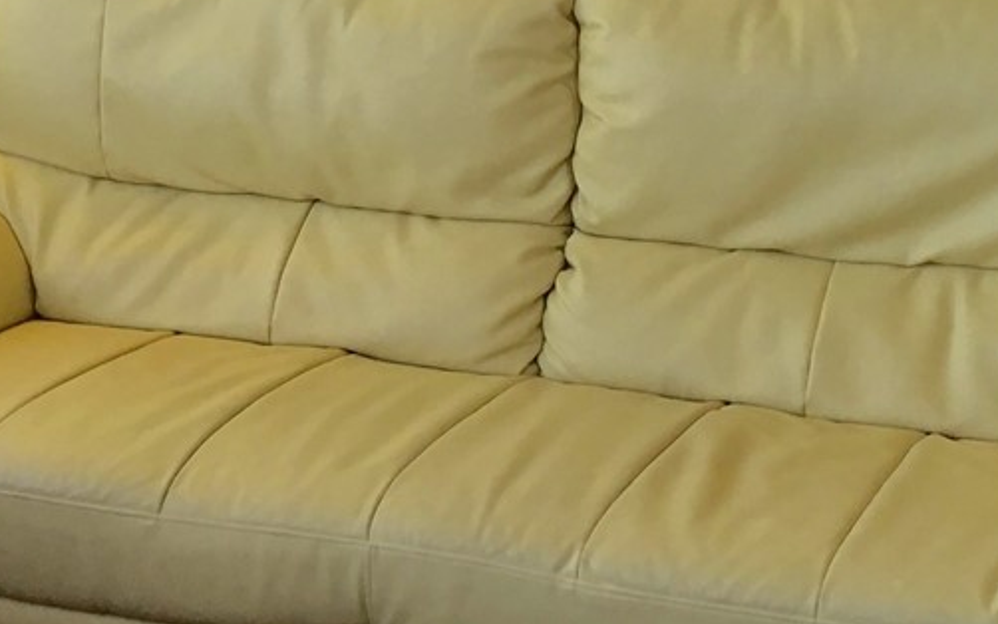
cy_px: -6
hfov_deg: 21.2
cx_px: 390
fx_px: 2666
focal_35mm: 98
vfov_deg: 13.2
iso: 32
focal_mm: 4.15
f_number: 2.2
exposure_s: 1/30
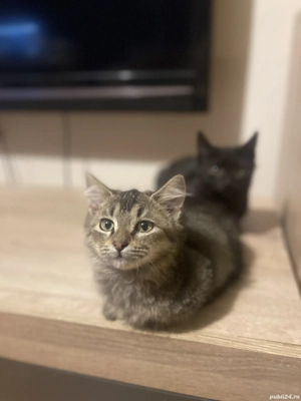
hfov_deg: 53.1
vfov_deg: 67.3
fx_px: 301
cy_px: 200
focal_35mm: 26
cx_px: 150
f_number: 1.6
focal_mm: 5.1
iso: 640
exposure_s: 1/30
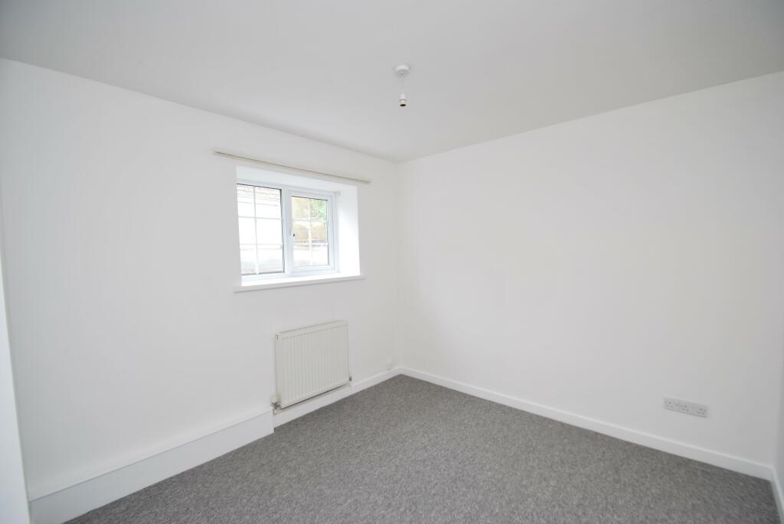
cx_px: 392
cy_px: 262
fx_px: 327
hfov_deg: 100.3
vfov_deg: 77.5
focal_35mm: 15
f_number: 3.5
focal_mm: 10
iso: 280
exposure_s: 1/30
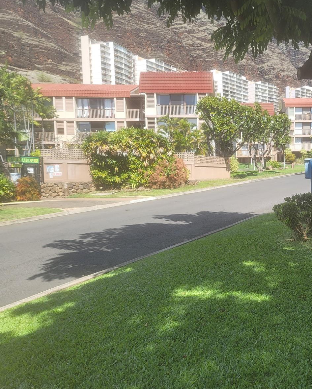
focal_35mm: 33
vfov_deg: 54.2
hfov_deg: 42.2
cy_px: 193
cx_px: 259
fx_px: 381
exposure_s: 1/389
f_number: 1.8
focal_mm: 7
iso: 20
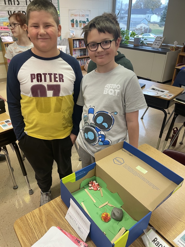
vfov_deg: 67.3
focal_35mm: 26
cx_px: 92
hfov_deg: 53.1
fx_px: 185
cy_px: 124
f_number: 1.6
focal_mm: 4.2
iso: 100
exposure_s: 1/60
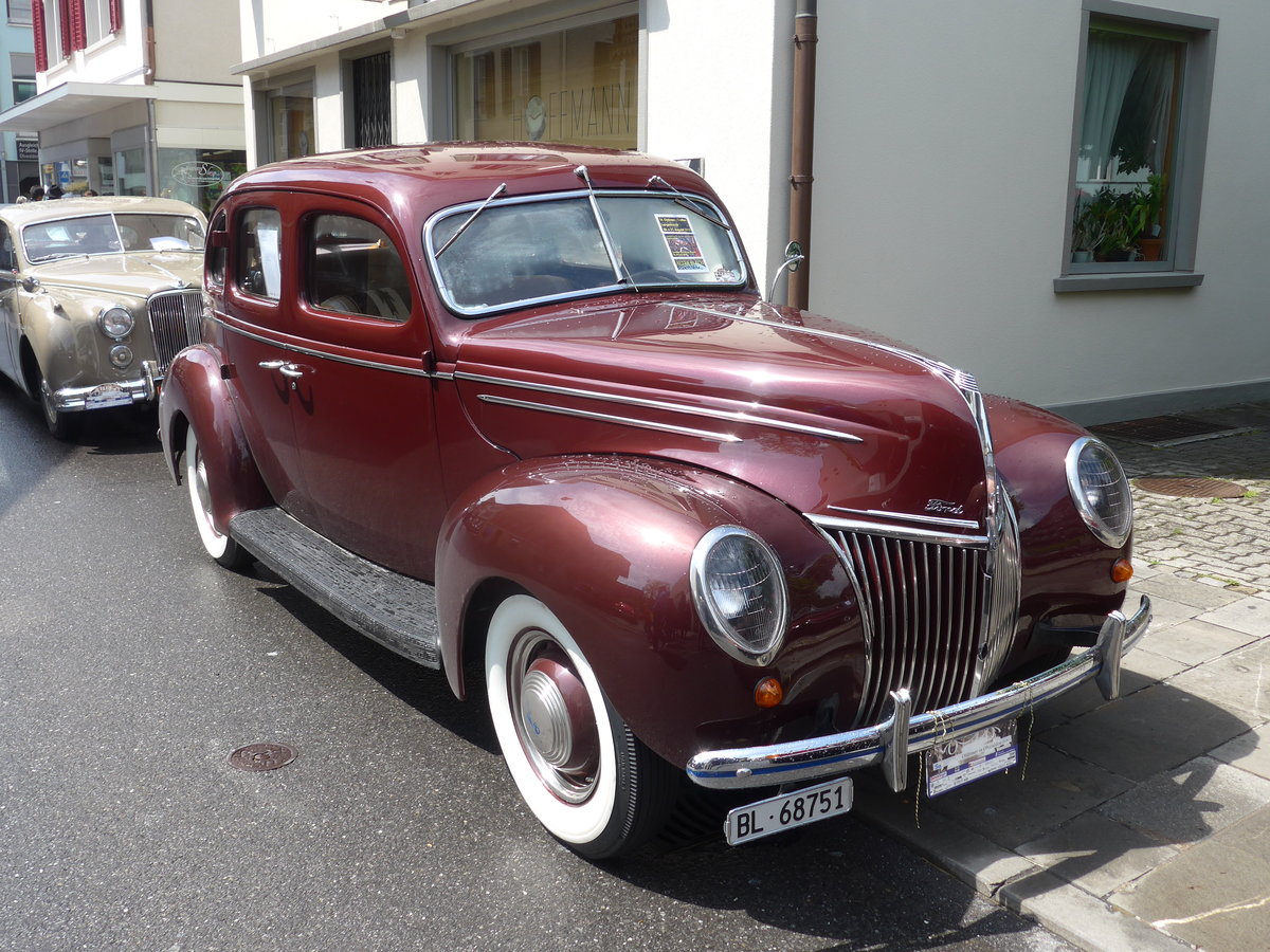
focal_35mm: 34
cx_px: 635
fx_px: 1247
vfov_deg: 41.8
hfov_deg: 54.0
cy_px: 476
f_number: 2.8
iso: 80
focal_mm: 7
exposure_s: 1/800
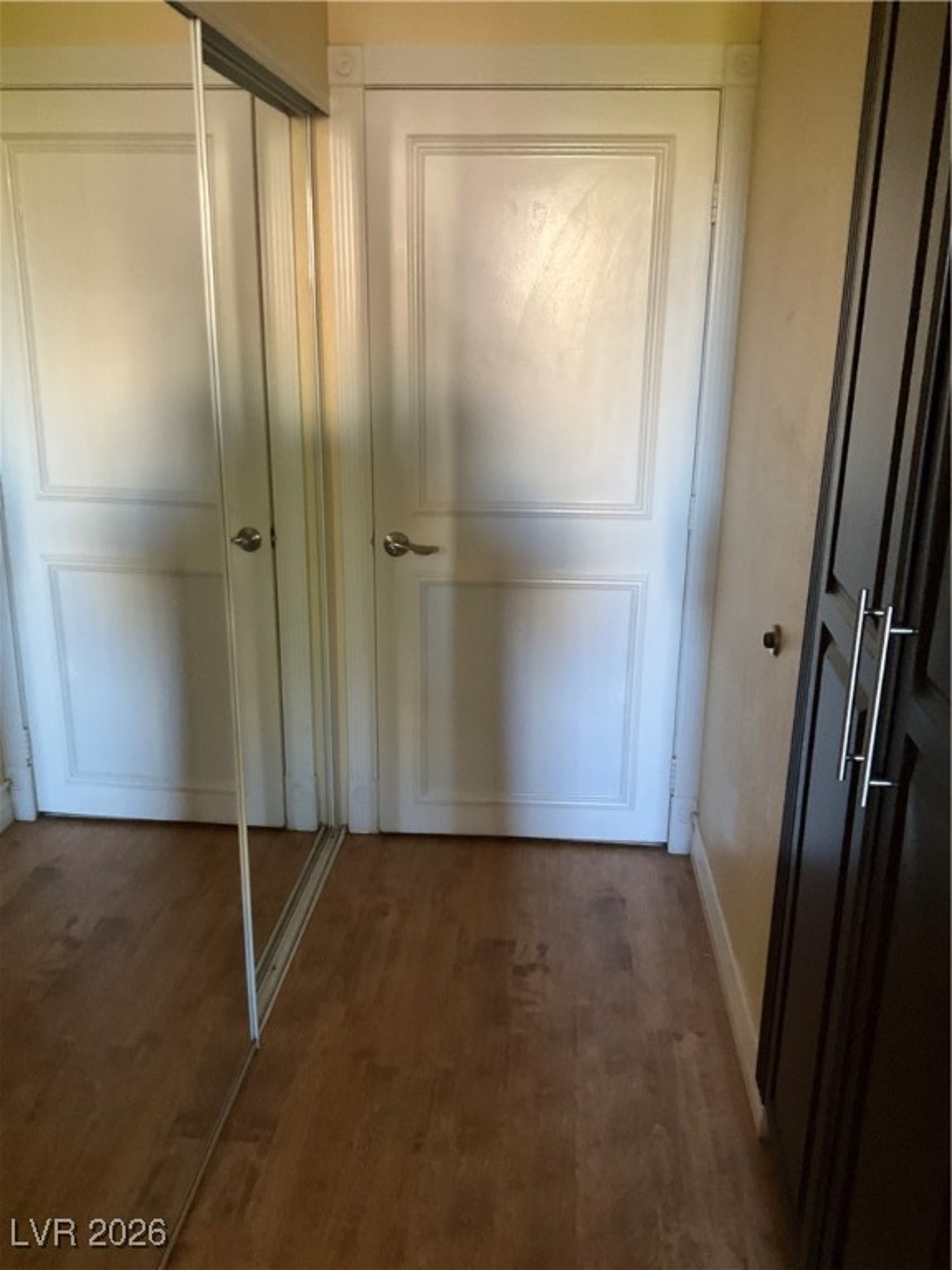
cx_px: 476
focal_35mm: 29
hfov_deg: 48.2
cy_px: 635
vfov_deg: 61.7
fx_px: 1063
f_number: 1.8
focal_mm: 3
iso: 320
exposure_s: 1/40
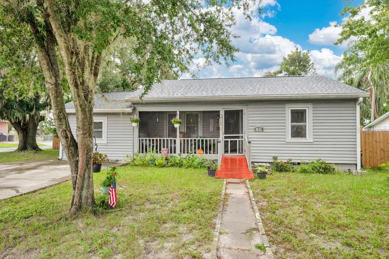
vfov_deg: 59.5
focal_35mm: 21
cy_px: 130
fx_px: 227
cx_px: 194
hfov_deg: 81.2
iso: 125
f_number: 7.1
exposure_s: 1/50
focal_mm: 21
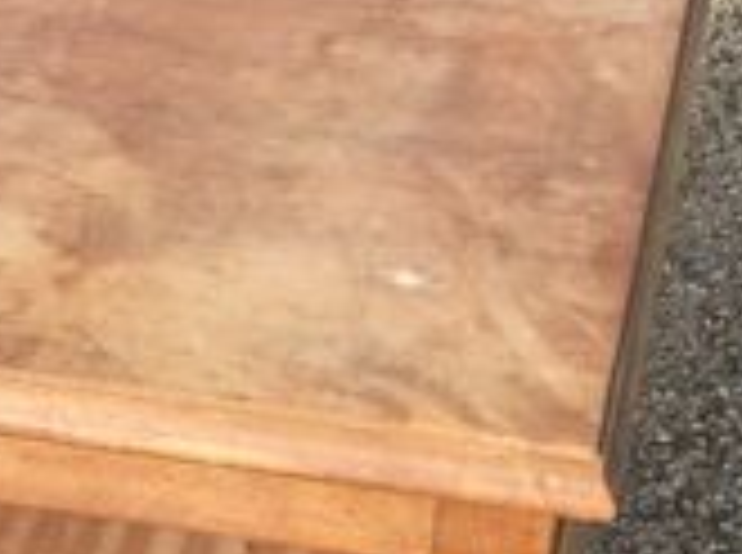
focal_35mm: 113
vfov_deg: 12.6
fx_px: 2417
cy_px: 757
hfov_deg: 17.2
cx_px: 54
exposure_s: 1/627
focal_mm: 3.3
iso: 25
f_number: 2.4
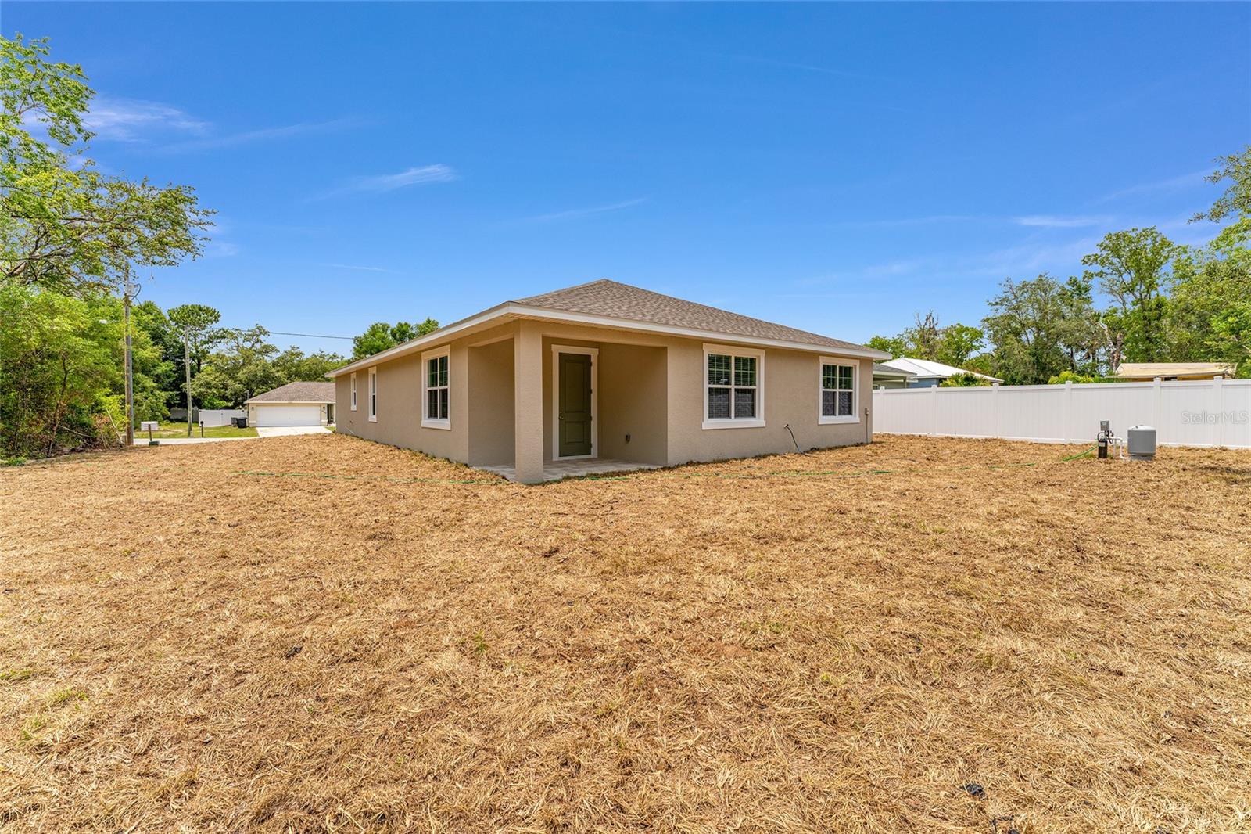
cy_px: 417
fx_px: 486
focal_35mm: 14
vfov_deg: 81.2
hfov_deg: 104.3
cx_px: 626
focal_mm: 14
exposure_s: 1/640
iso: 125
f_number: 8
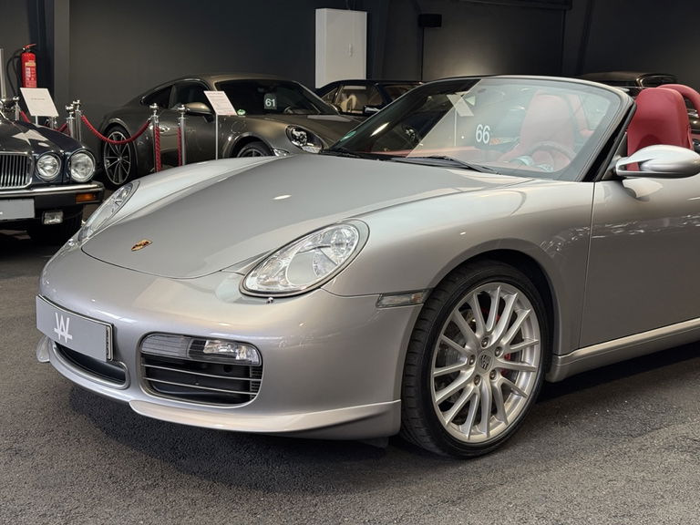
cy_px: 262
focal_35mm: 48
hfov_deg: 39.7
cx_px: 350
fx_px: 971
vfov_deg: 30.3
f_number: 1.78
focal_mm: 6.76
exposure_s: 1/50
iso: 50
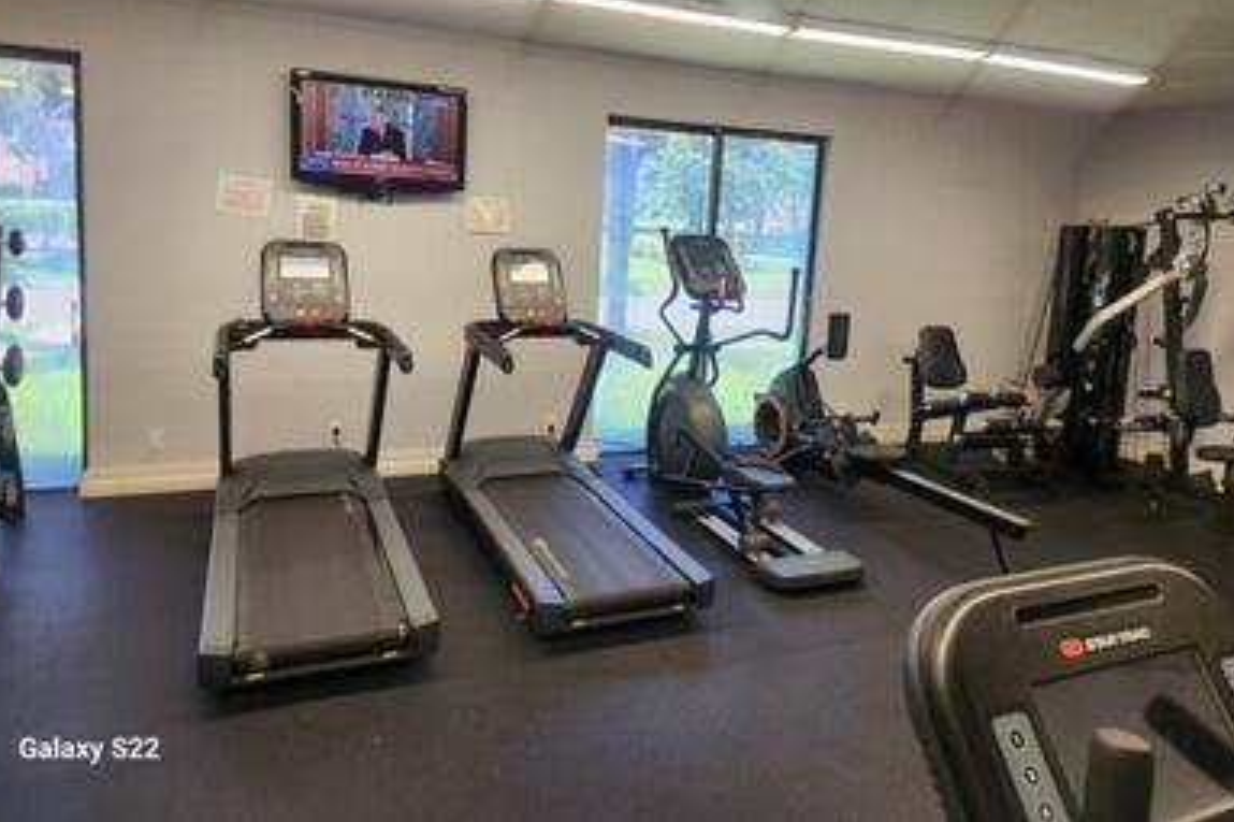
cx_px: 603
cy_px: 342
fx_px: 857
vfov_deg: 51.0
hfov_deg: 71.5
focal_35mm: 25
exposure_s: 1/120
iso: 80
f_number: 1.8
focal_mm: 5.4
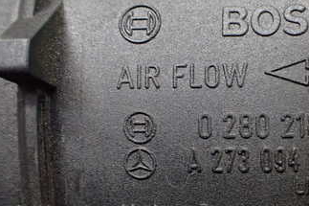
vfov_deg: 23.1
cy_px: 161
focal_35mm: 58
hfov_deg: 33.0
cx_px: 267
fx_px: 498
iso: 800
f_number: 2.3
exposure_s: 1/125
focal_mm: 5.4
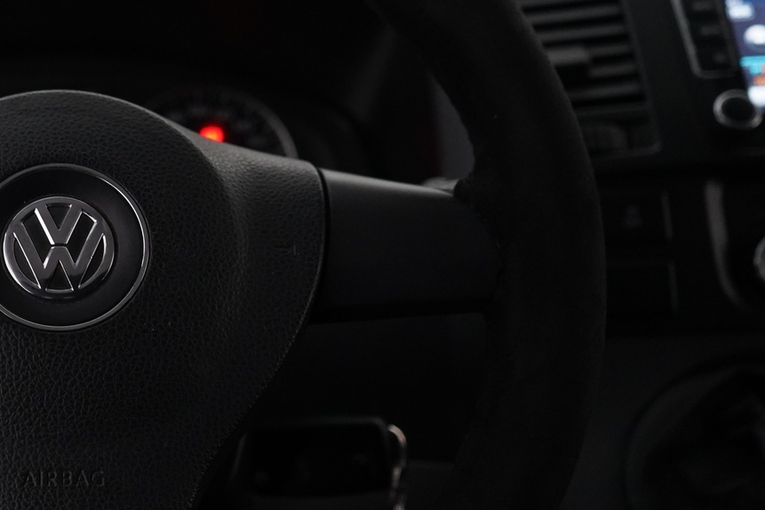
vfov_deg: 21.2
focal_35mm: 64
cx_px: 64
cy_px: 239
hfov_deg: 30.0
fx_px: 1360
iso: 4000
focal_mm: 34
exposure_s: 1/80
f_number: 4
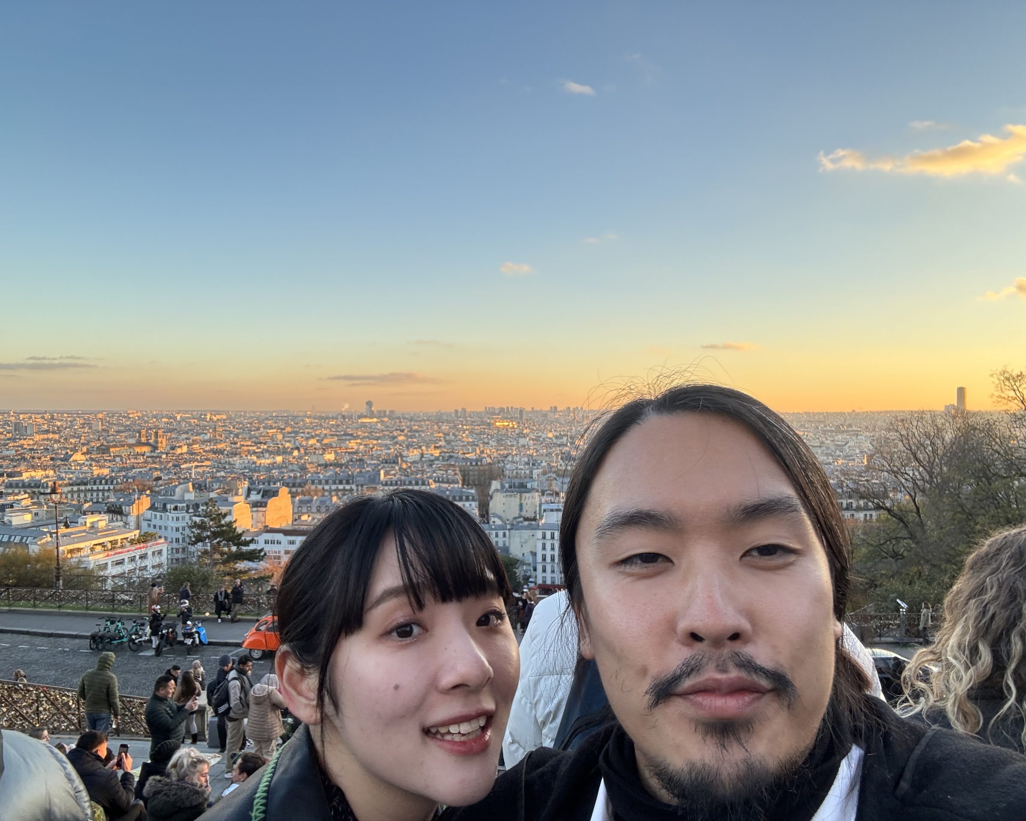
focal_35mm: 24
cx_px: 494
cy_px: 410
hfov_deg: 70.3
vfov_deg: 58.8
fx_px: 729
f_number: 1.9
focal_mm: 2.69
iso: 40
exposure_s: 1/129
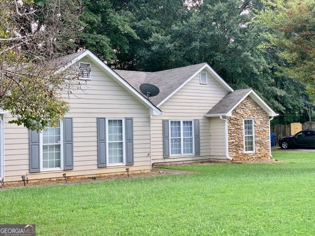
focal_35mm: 52
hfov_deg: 36.8
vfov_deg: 28.0
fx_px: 473
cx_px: 158
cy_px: 118
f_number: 2.4
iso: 16
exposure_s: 1/224
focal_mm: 6
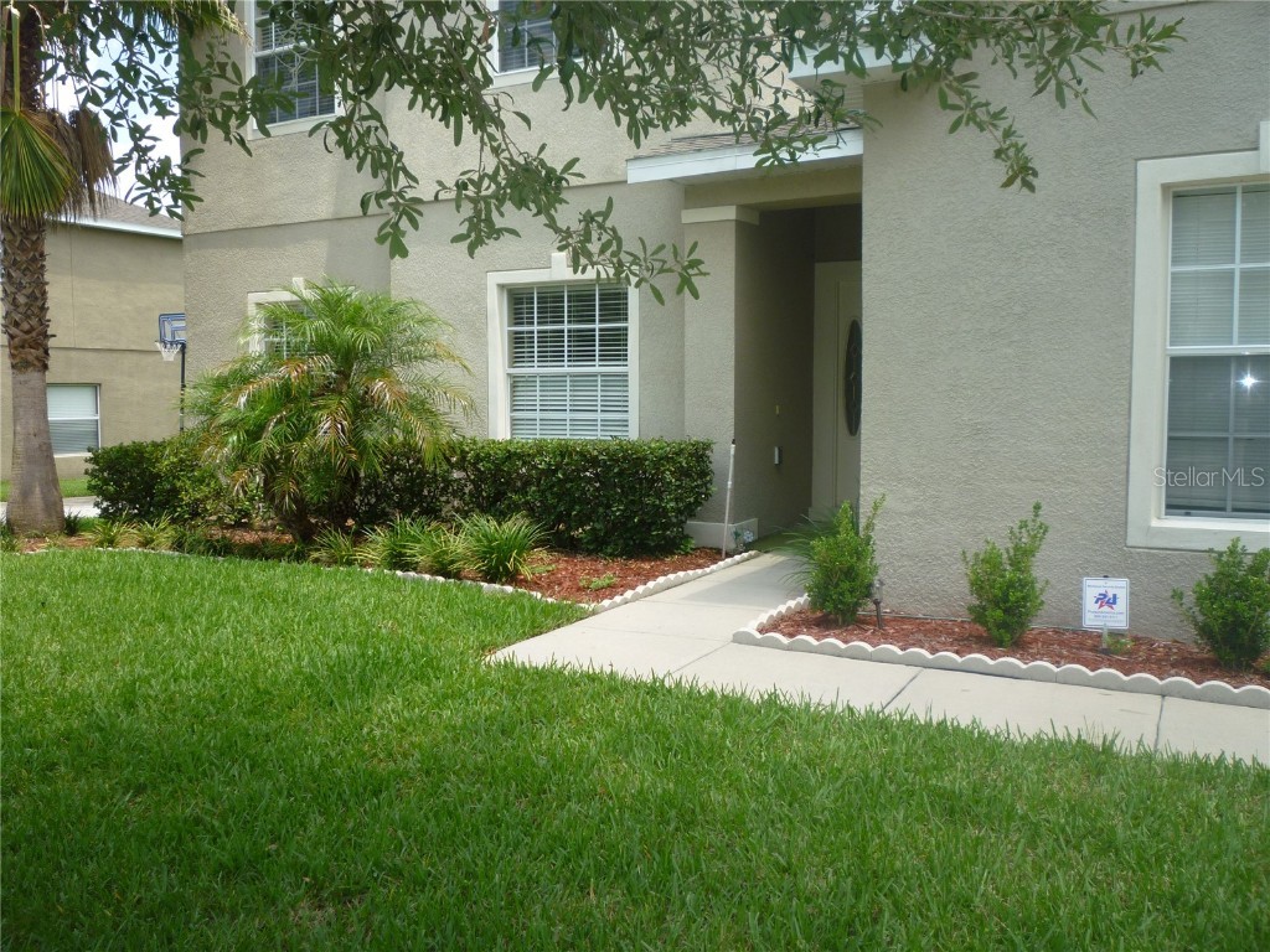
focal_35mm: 29
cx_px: 635
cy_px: 476
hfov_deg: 61.7
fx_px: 1064
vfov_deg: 48.2
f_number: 3.3
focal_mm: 5.2
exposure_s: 1/400
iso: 100
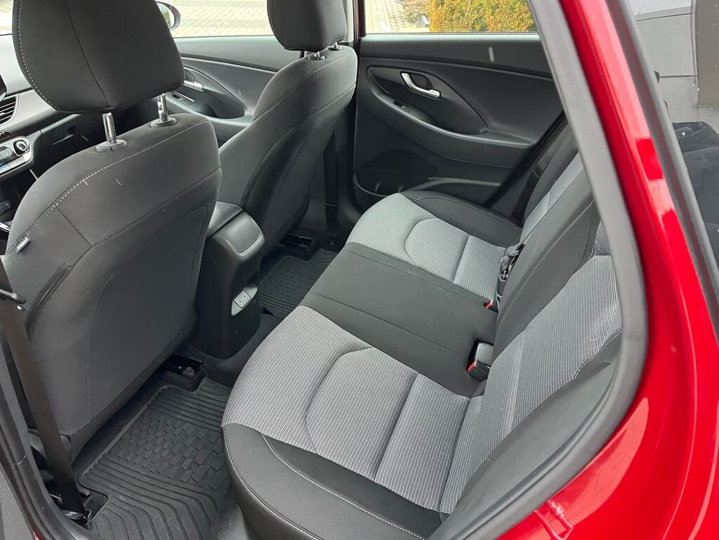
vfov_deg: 53.1
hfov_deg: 67.3
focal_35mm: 26
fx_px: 540
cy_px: 270
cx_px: 360
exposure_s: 1/60
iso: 500
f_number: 1.6
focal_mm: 5.1
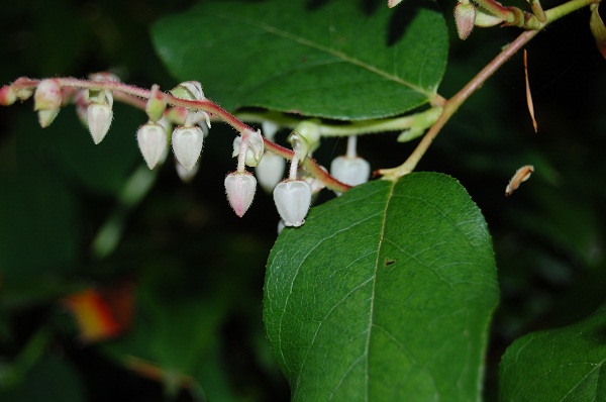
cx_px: 303
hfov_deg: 27.0
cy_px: 201
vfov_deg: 18.1
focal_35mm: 75
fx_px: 1260
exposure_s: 1/125
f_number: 5.6
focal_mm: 50
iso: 200
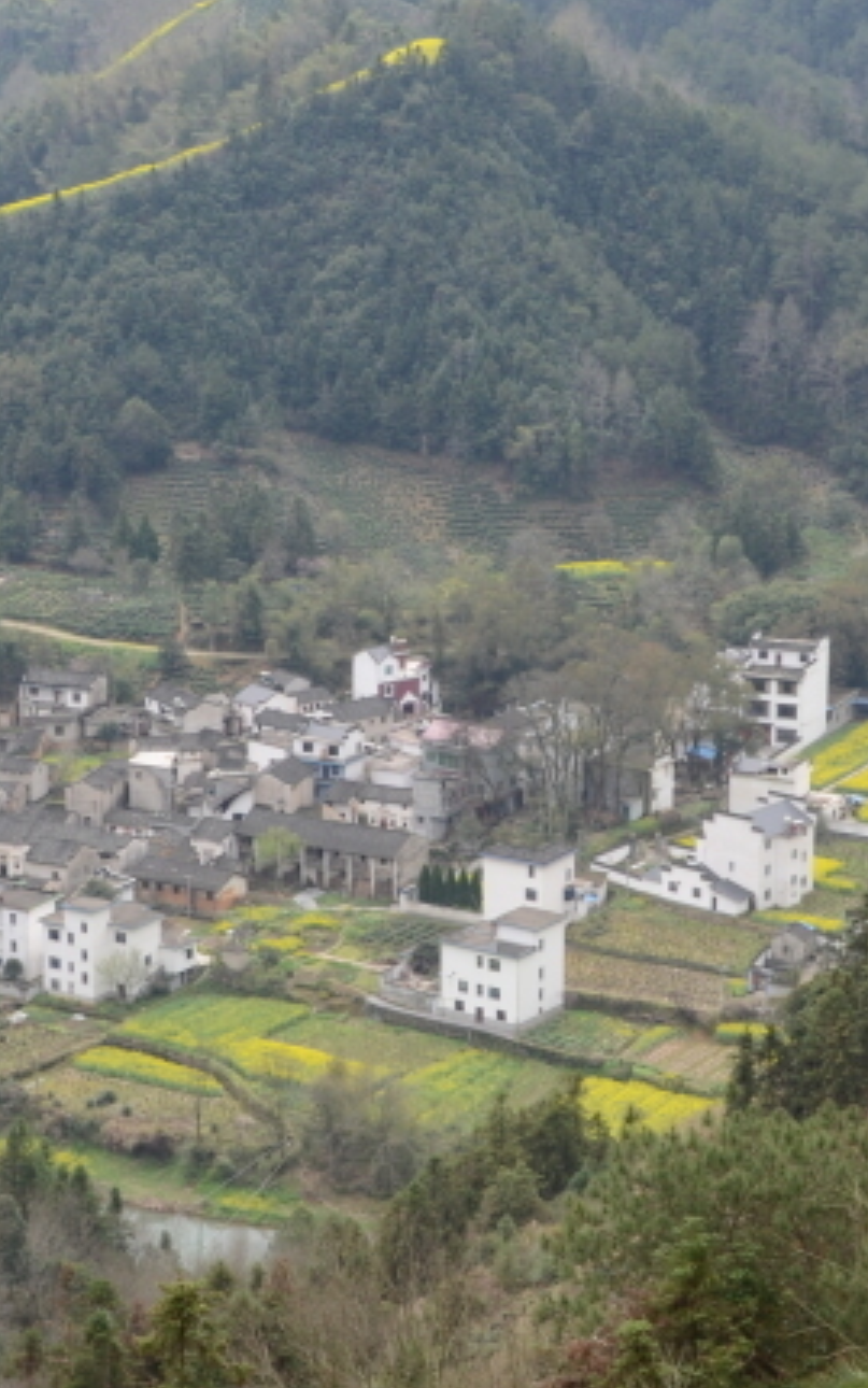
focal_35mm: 109
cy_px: 642
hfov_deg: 12.0
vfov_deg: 19.1
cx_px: 513
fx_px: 4123
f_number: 11
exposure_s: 1/60
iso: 125
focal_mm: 30
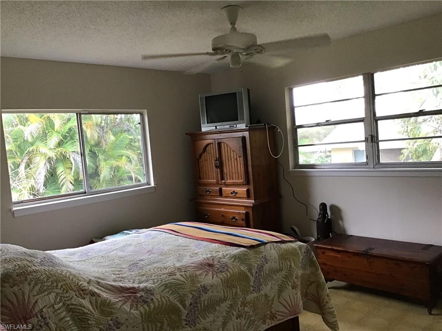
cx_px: 221
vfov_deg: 45.4
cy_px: 166
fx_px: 396
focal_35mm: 31
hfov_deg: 58.4
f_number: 2.4
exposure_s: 1/30
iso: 125
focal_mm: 3.3
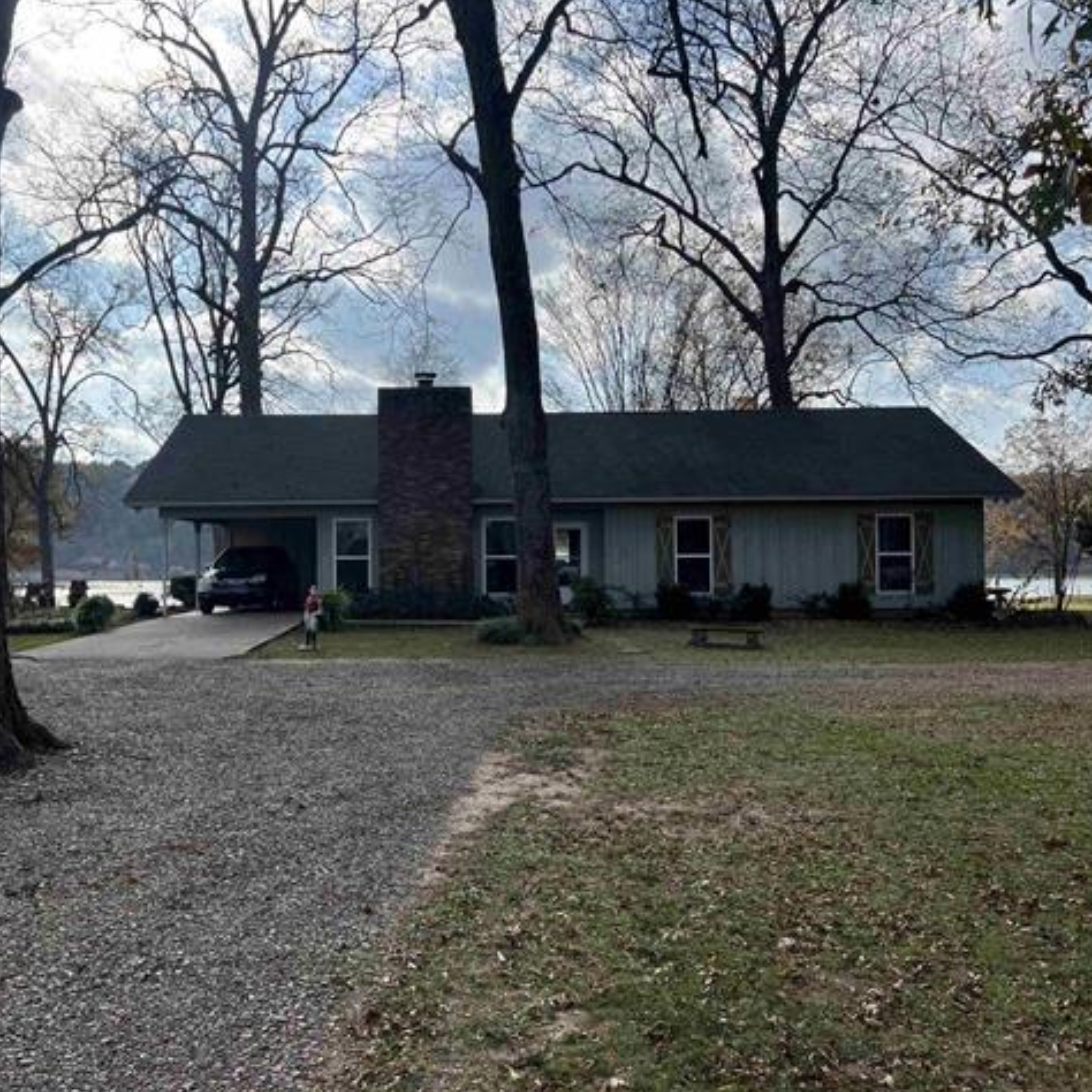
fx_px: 1106
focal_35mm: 31
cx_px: 470
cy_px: 546
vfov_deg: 52.5
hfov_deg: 52.4
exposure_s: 1/4831
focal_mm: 5.7
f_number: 1.5
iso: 50
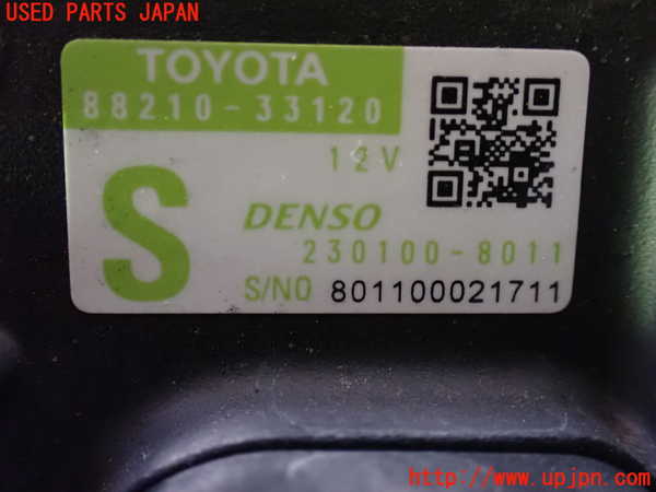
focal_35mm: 41
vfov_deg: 35.1
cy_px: 246
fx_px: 777
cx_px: 328
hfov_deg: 45.8
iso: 1600
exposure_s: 1/13
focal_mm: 7.31
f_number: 2.8
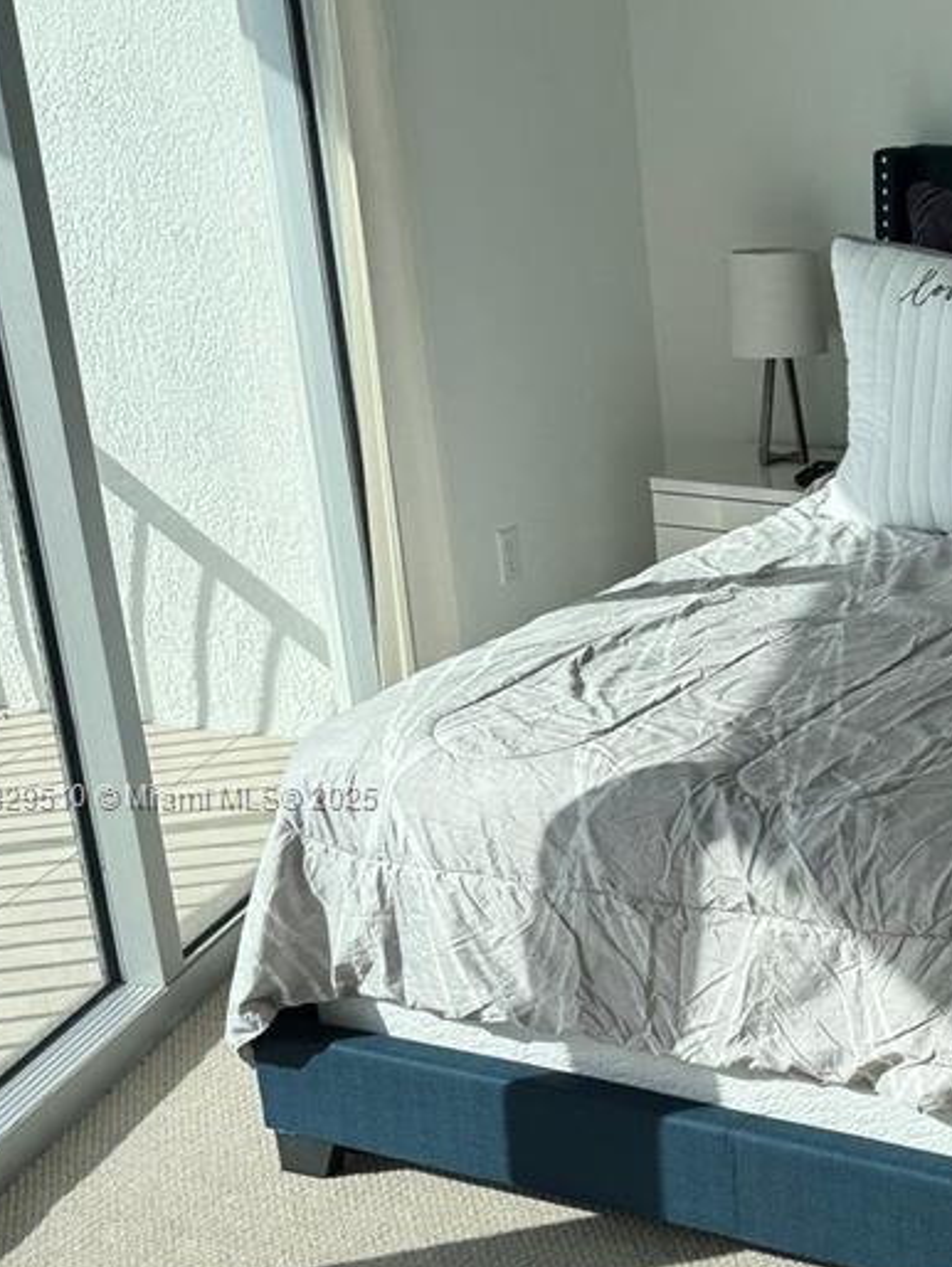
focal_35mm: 56
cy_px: 799
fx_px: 2052
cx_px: 1033
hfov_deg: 24.5
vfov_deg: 34.1
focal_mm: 6.76
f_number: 1.78
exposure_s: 1/1678
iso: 80
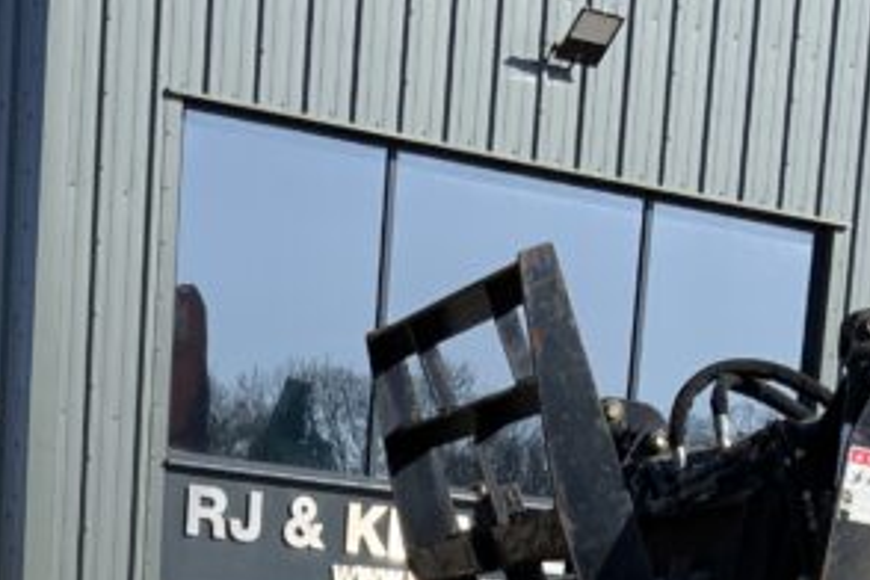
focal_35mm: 105
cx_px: 269
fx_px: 2537
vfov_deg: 11.8
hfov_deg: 19.4
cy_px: 1133
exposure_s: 1/1912
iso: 16
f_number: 1.8
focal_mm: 3
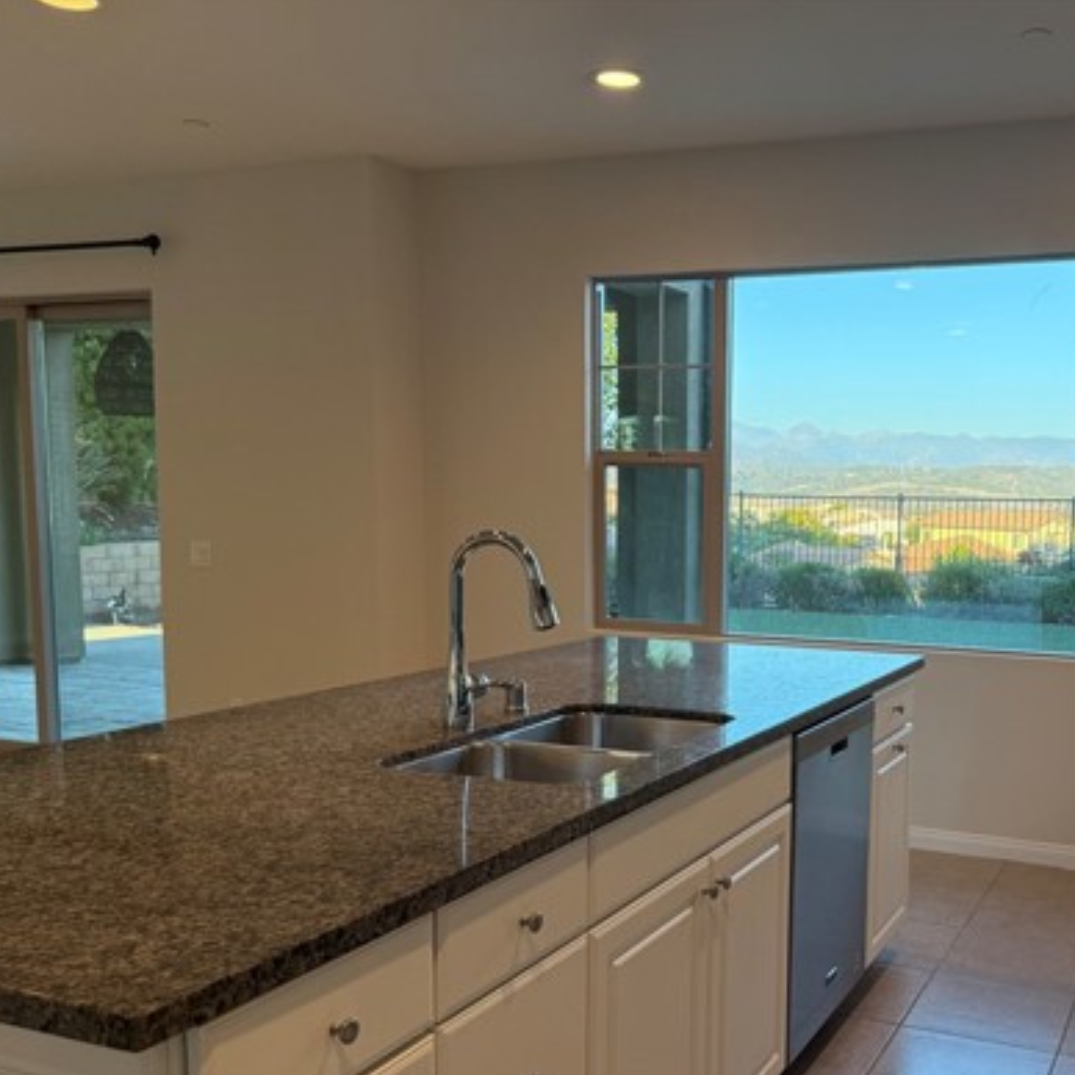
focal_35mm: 35
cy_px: 651
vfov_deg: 46.9
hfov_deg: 46.1
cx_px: 759
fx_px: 1230
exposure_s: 1/235
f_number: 1.78
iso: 160
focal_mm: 6.76
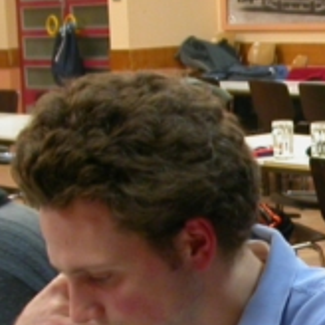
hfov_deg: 12.9
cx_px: 416
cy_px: 283
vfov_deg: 13.2
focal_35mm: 131
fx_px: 1391
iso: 100
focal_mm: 7.85
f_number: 2.6
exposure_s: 1/10.4
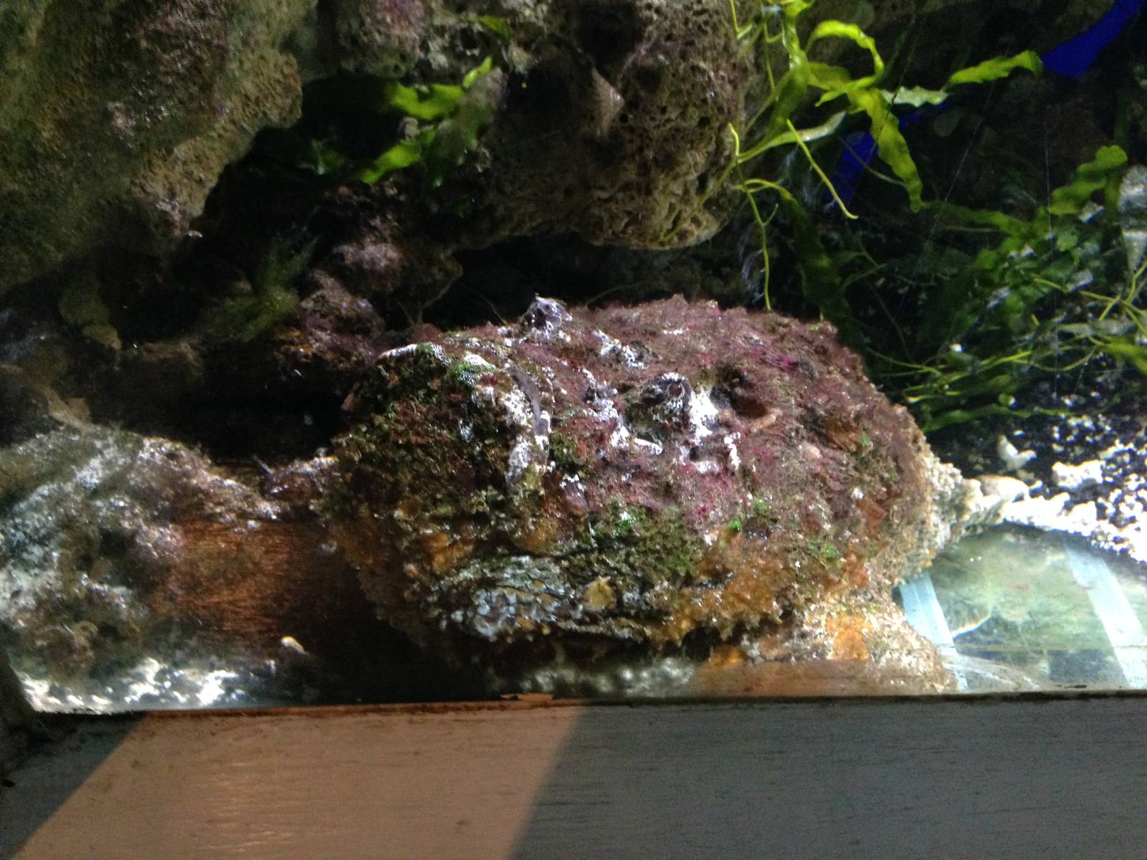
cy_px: 430
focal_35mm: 33
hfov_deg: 55.4
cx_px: 574
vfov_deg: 42.9
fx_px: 1093
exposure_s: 1/20
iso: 400
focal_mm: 4.12
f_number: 2.4
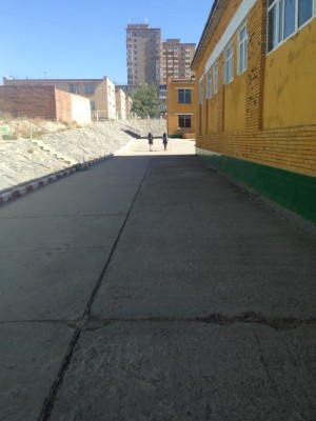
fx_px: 402
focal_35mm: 33
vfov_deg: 55.4
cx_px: 158
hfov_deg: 42.9
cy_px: 210
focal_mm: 4.12
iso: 50
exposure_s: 1/903
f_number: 2.4
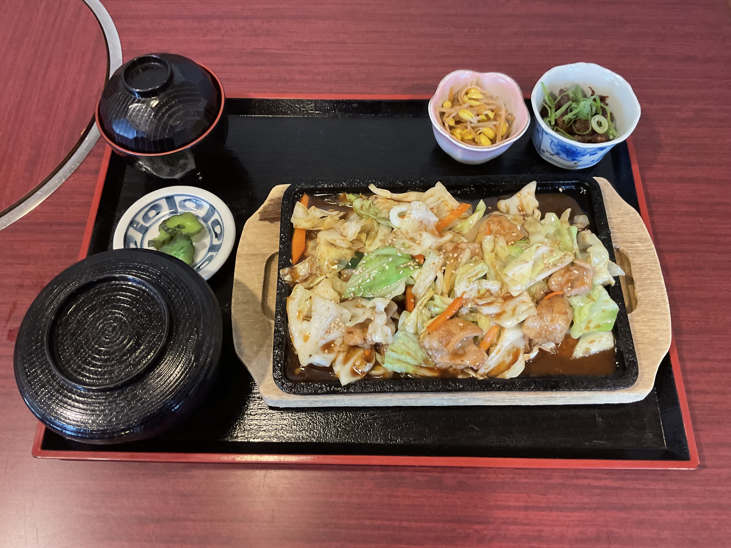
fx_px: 612
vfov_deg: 48.2
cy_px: 274
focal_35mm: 29
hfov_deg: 61.7
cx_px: 366
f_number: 1.8
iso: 320
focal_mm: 3
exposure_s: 1/30
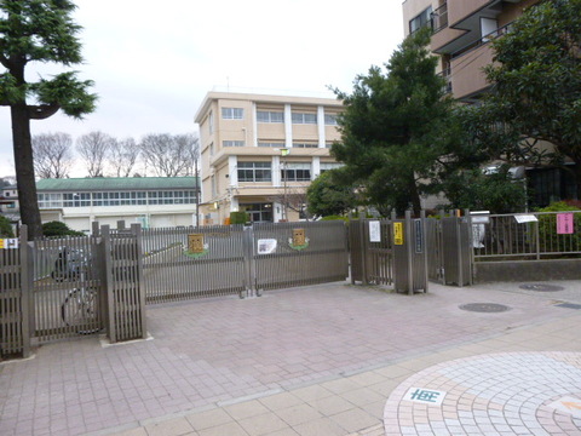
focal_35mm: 25
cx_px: 290
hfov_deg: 69.4
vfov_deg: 54.9
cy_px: 218
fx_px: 420
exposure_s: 1/60
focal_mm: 4.5
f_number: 3.1
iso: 320
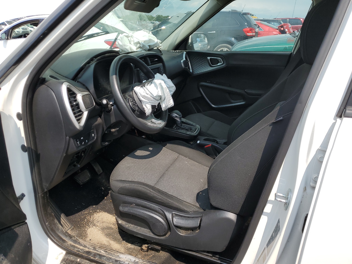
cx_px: 176
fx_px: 264
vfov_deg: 53.1
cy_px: 132
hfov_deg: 67.3
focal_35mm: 26
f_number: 1.5
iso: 50
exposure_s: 1/2500
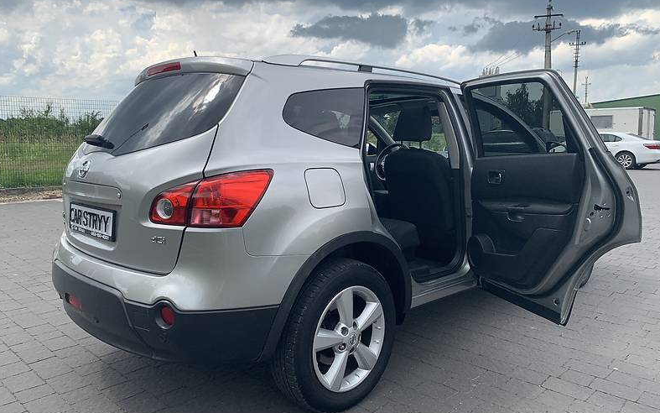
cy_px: 193
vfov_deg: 44.5
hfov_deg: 66.5
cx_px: 330
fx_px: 504
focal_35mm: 28
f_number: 1.8
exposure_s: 1/1661
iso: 25
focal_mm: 4.2
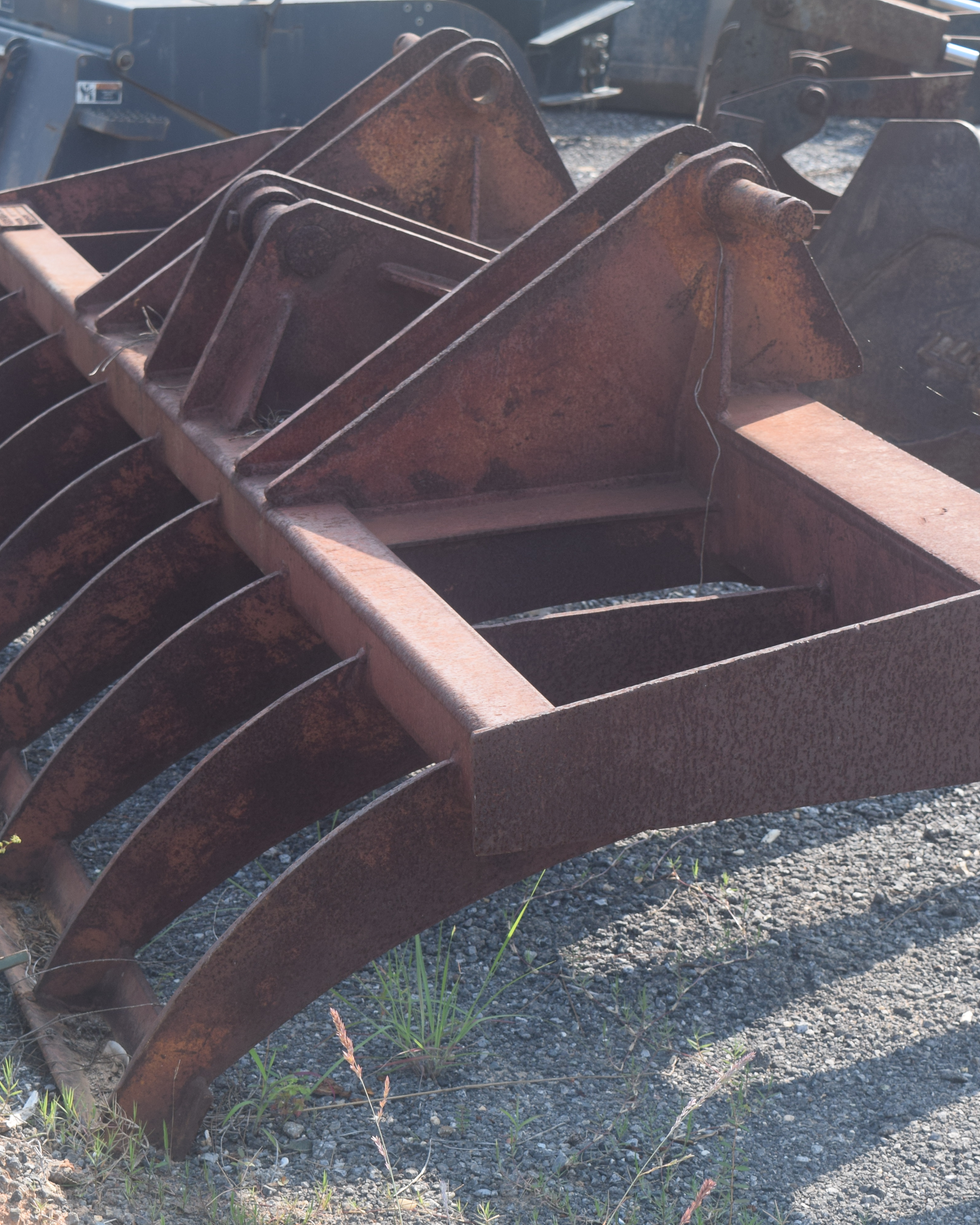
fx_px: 3470
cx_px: 411
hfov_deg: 16.1
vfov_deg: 20.0
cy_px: 616
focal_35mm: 96
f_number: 8
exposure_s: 1/250
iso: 280
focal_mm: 45
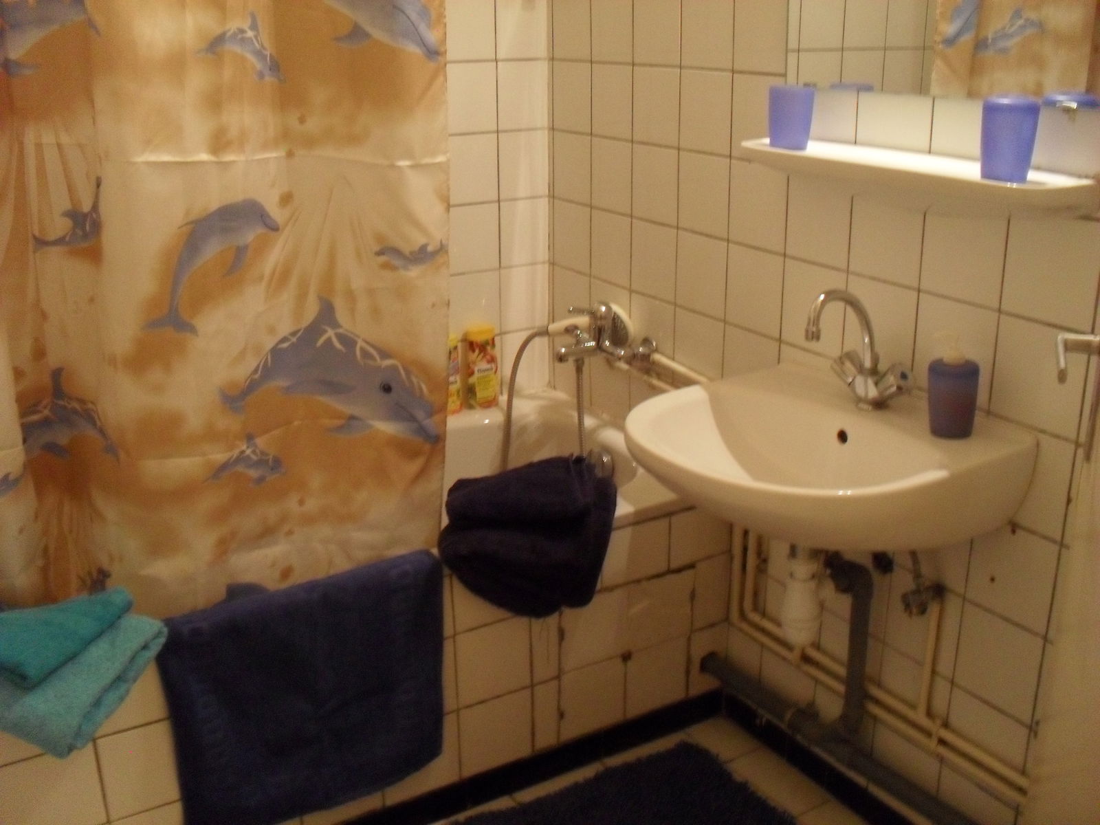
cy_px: 412
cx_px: 550
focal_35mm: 35
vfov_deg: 40.7
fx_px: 1112
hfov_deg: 52.6
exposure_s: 1/15
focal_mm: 6.3
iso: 400
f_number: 3.2
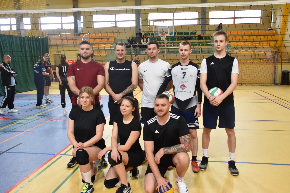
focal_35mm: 33
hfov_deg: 57.2
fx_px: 266
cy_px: 96
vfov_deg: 40.0
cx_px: 145
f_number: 5
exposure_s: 1/60
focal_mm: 22
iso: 720
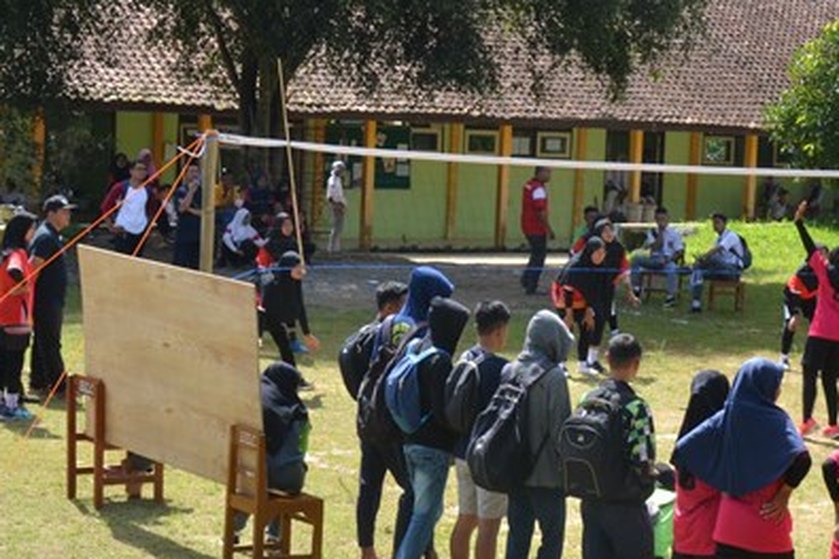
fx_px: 3890
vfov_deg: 8.2
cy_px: 256
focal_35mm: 167
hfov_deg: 12.3
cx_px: 639
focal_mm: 55
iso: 200
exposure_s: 1/60
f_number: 16
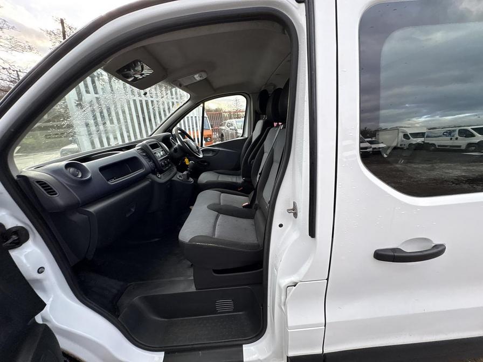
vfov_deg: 85.7
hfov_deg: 102.1
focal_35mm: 14
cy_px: 181
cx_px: 242
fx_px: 195
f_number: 2.2
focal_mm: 2.22
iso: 64
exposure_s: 1/99
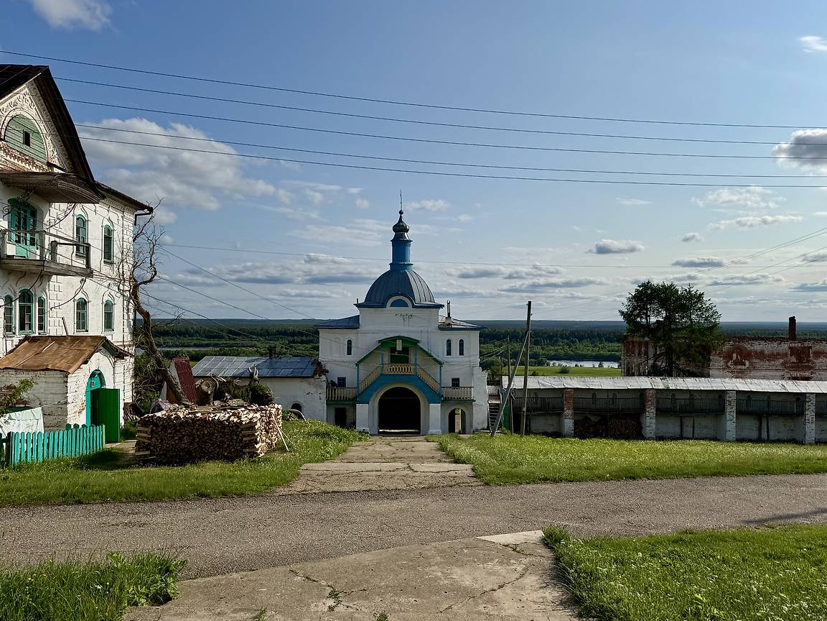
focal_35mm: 25
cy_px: 305
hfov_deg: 69.4
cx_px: 402
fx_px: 597
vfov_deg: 54.9
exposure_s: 1/10417
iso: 80
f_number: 1.78
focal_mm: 6.76
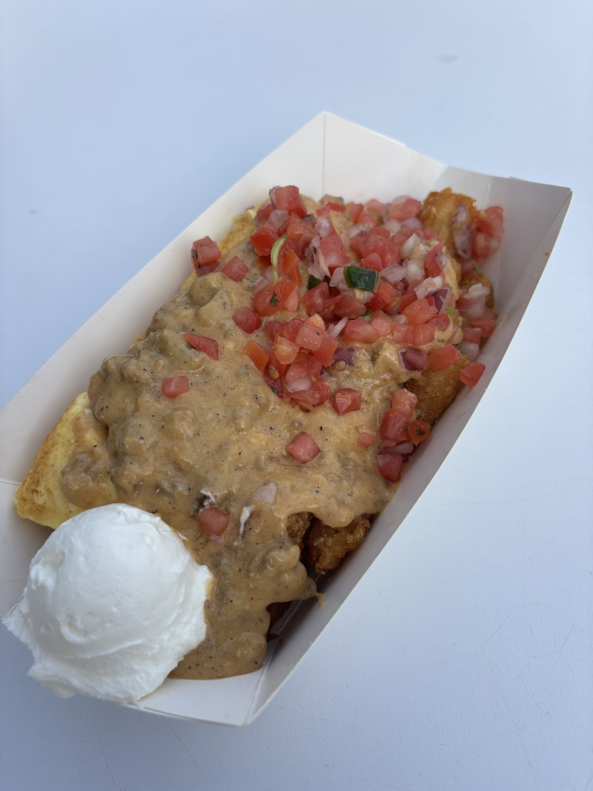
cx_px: 296
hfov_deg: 53.1
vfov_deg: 67.3
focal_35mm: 26
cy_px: 396
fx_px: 594
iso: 50
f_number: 1.6
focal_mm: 5.96
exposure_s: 1/1103
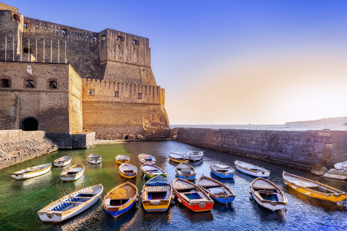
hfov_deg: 81.2
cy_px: 114
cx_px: 177
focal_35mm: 21
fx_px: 202
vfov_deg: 59.5
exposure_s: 1/200
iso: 100
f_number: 7.1
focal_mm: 20
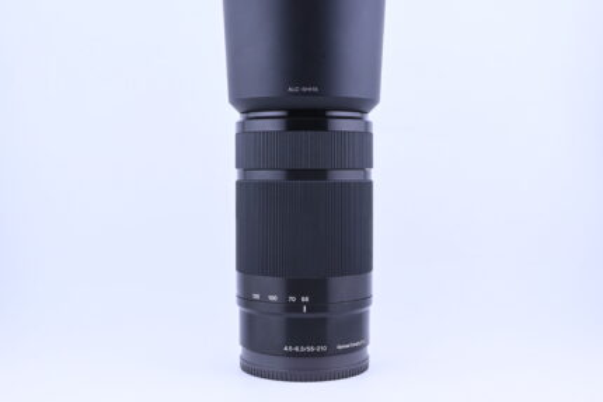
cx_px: 302
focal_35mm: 46
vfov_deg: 29.3
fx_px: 771
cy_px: 201
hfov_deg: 42.7
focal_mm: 31
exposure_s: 1/160
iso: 640
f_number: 11
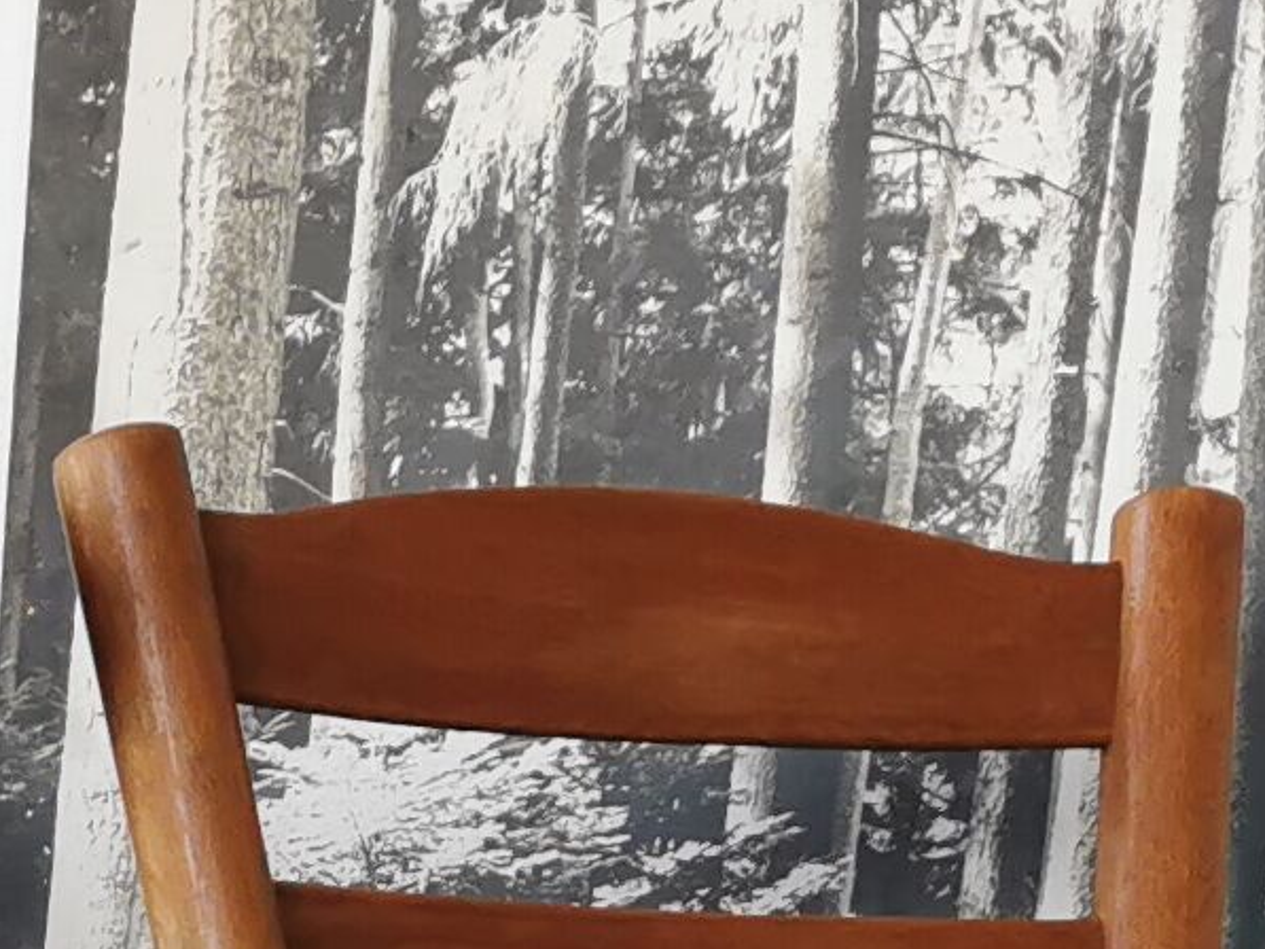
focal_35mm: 165
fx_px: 6031
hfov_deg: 11.0
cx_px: -1223
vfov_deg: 8.4
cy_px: 2074
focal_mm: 5.56
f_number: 1.6
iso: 125
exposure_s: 1/120
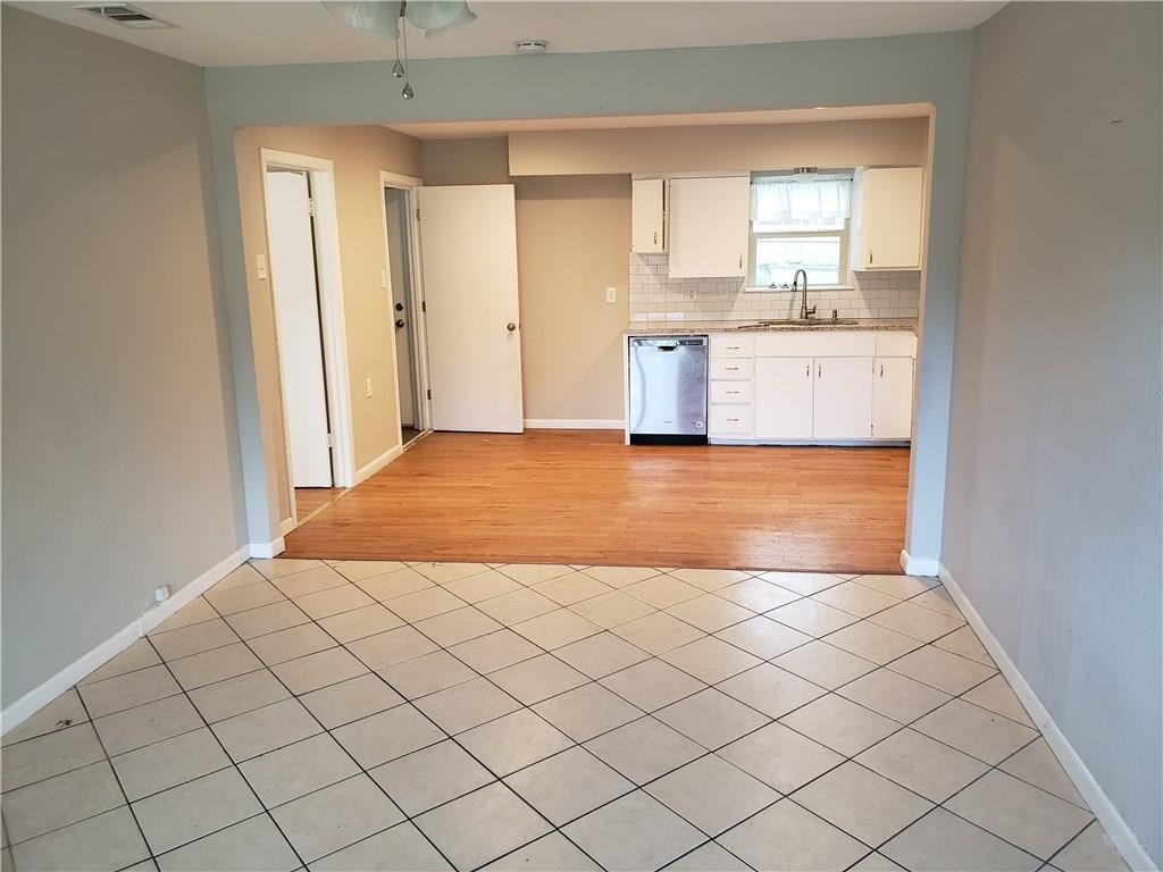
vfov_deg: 53.1
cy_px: 436
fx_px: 874
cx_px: 582
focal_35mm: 26
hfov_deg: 67.3
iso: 320
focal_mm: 4.3
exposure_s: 1/40
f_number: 2.4
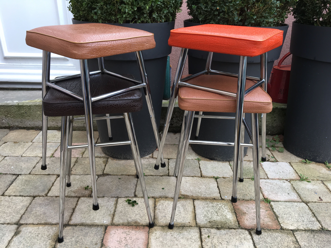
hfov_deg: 61.7
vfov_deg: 48.2
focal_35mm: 29
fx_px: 277
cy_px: 124
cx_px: 166
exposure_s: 1/100
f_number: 2.2
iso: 32
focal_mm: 4.15
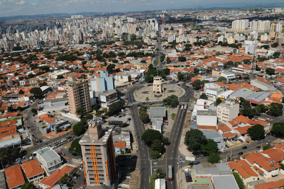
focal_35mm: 30
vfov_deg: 43.5
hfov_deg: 62.0
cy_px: 94
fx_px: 236
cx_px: 142
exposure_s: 1/1000
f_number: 10
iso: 400
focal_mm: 20
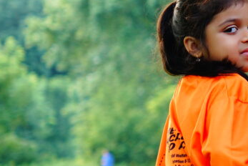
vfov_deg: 4.1
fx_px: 2317
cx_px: 269
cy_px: 81
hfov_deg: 6.1
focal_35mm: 336
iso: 400
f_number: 2.8
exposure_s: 1/200
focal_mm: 55.65
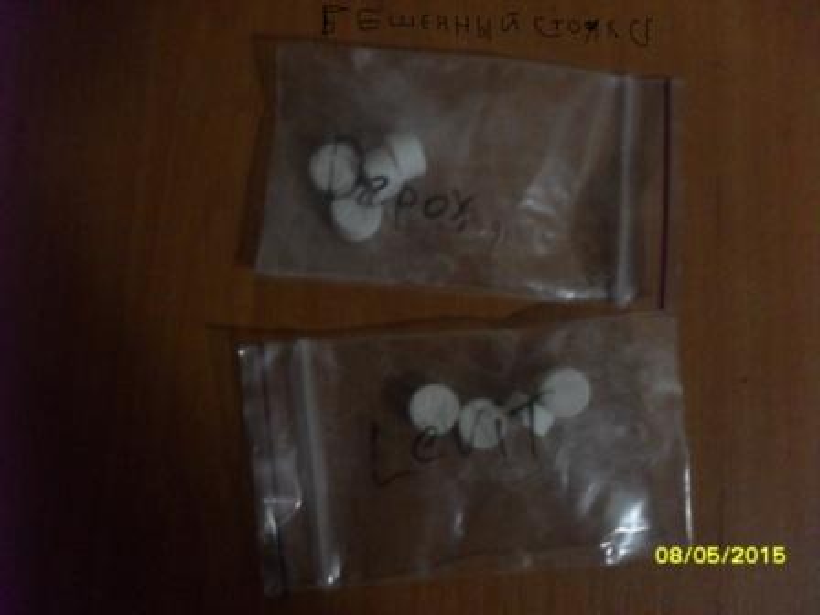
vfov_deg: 40.7
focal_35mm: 35
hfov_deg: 52.6
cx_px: 410
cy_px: 308
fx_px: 829
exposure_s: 1/8
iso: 400
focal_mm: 6.3
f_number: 3.2
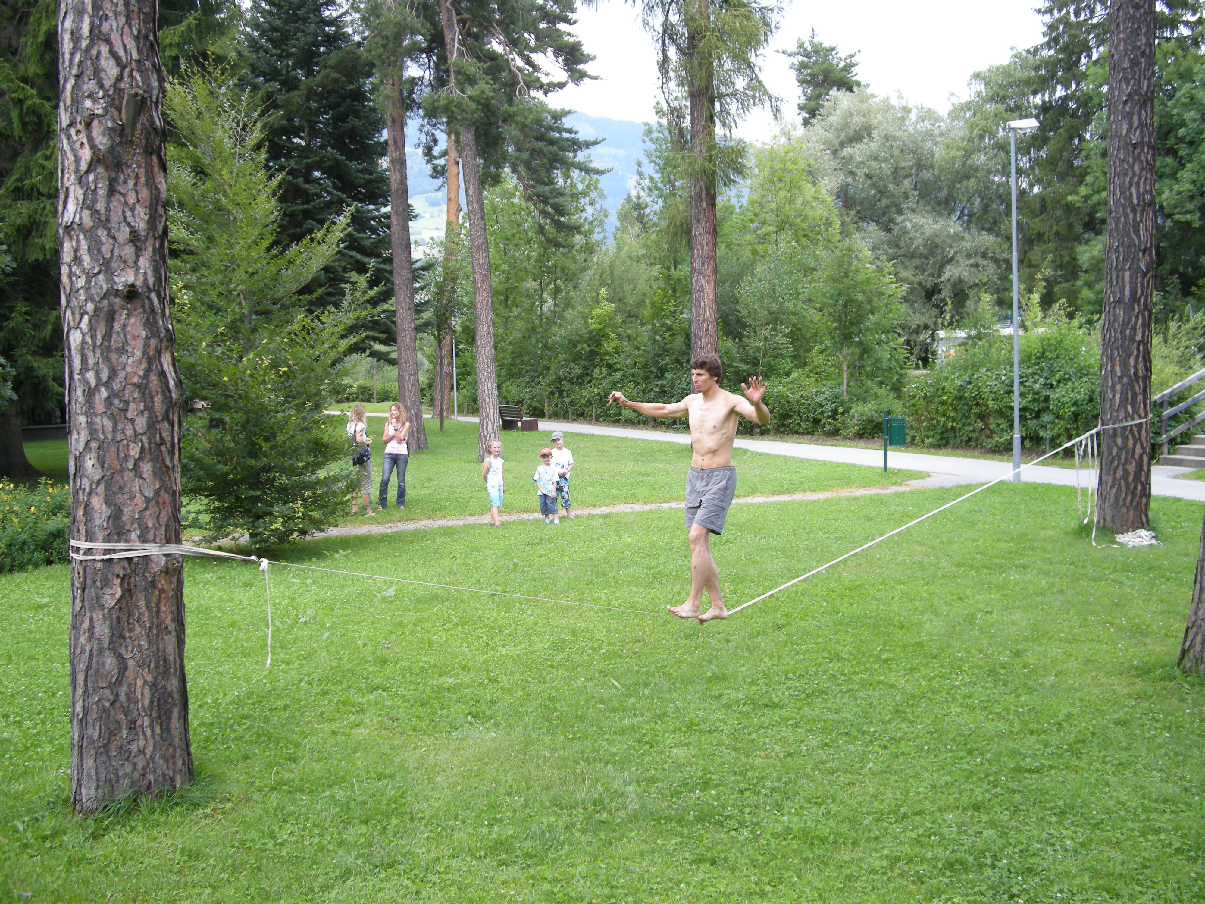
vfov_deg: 38.7
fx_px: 1288
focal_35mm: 37
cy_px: 452
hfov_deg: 50.1
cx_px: 602
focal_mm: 7.9
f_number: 2.8
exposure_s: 1/186
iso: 64
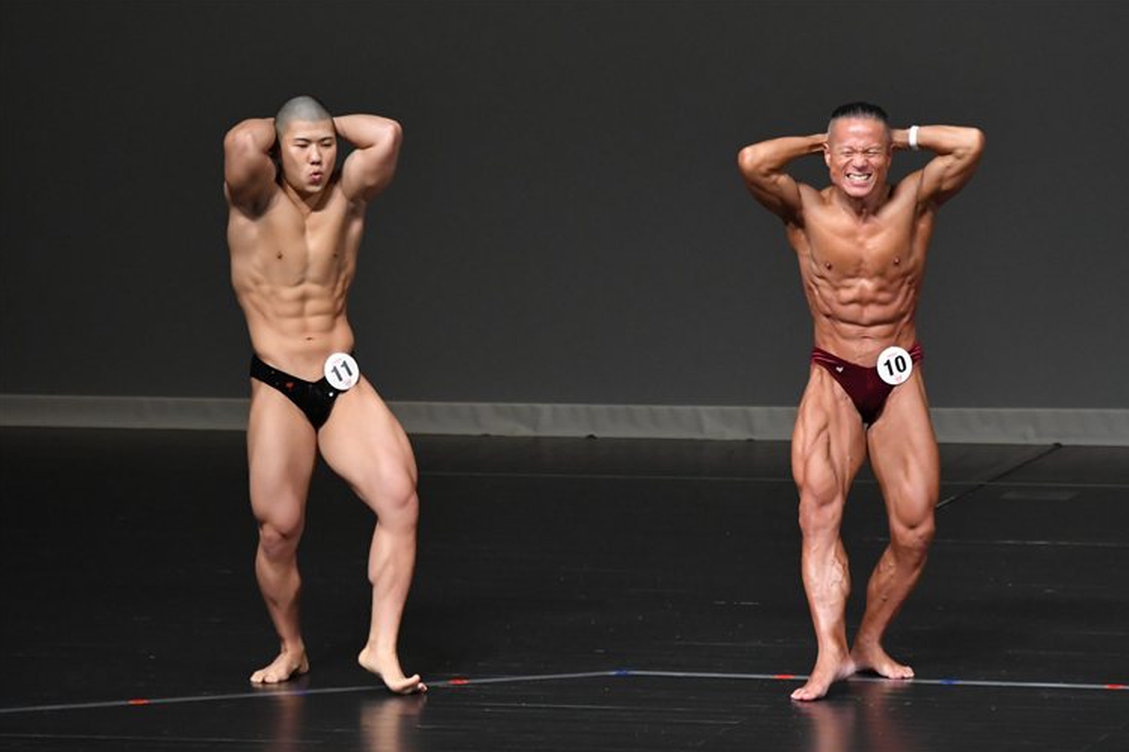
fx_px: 11193
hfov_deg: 5.8
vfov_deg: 3.8
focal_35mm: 357
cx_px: 583
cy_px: 386
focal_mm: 230
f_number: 5.6
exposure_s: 1/400
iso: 4000
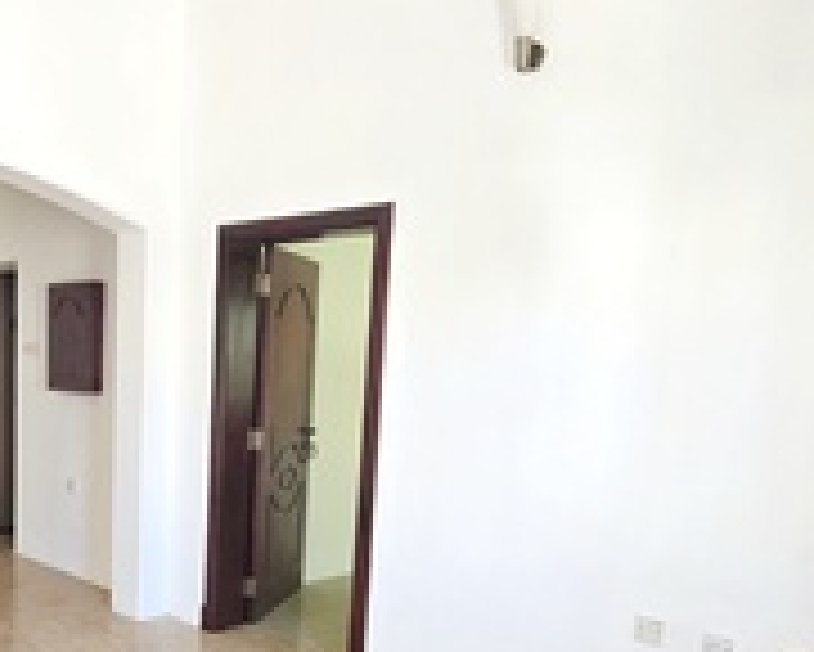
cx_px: 187
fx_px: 771
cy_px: 465
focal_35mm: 32
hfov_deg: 52.7
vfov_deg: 44.7
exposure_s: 1/60
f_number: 2.2
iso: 80
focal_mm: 2.2
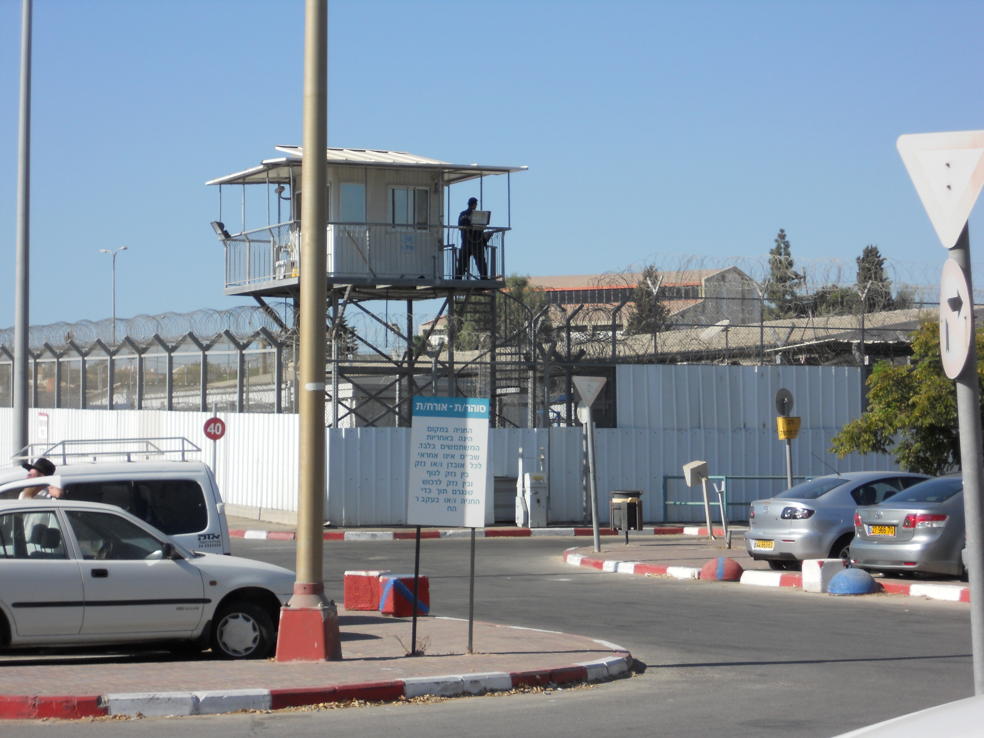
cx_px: 492
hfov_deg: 21.3
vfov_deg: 16.1
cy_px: 369
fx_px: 2615
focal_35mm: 92
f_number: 5.4
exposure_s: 1/400
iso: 80
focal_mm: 16.5
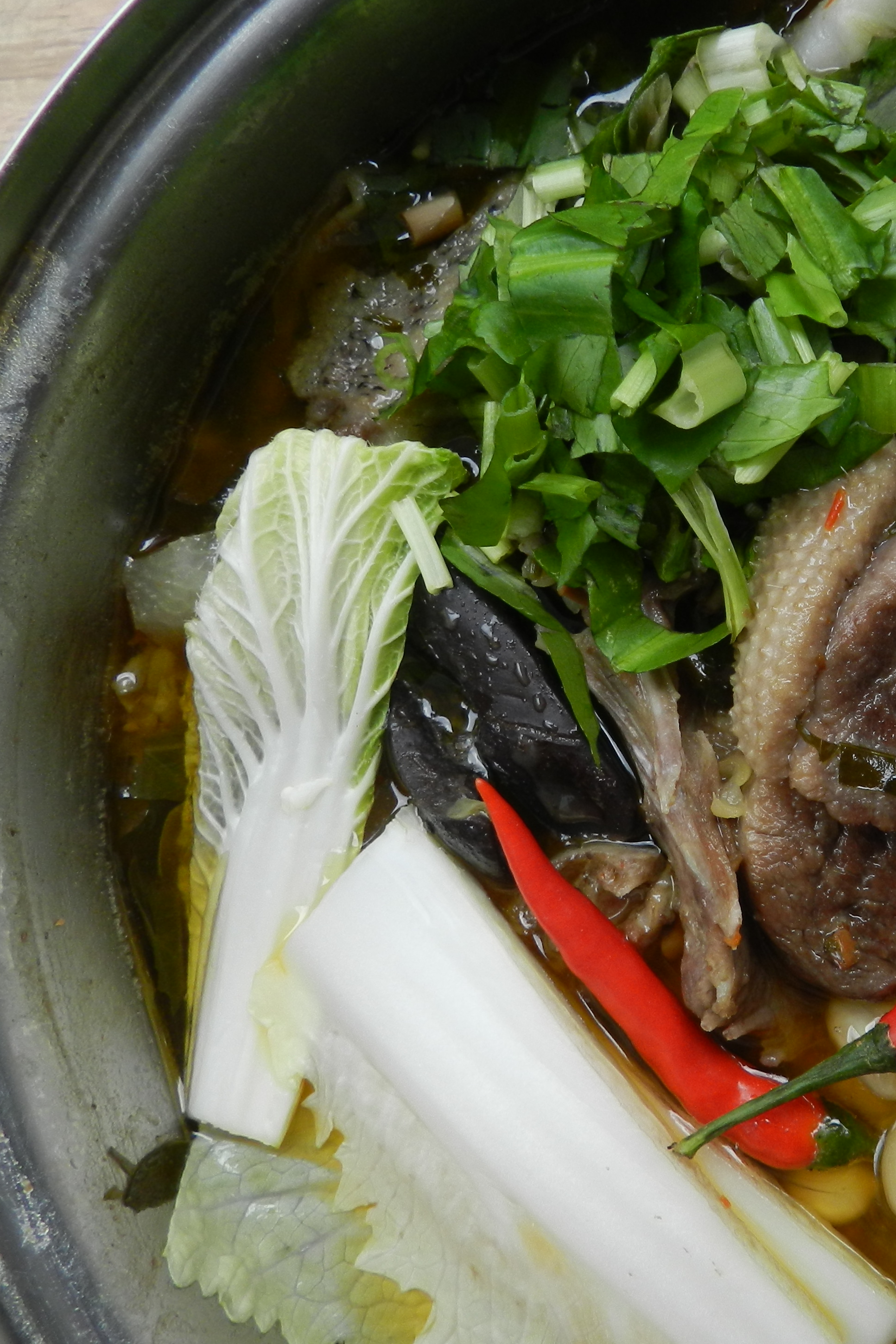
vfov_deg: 57.2
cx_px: 856
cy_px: 668
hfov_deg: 36.6
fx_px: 1232
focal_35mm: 33
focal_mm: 4
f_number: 3.4
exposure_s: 1/100
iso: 160
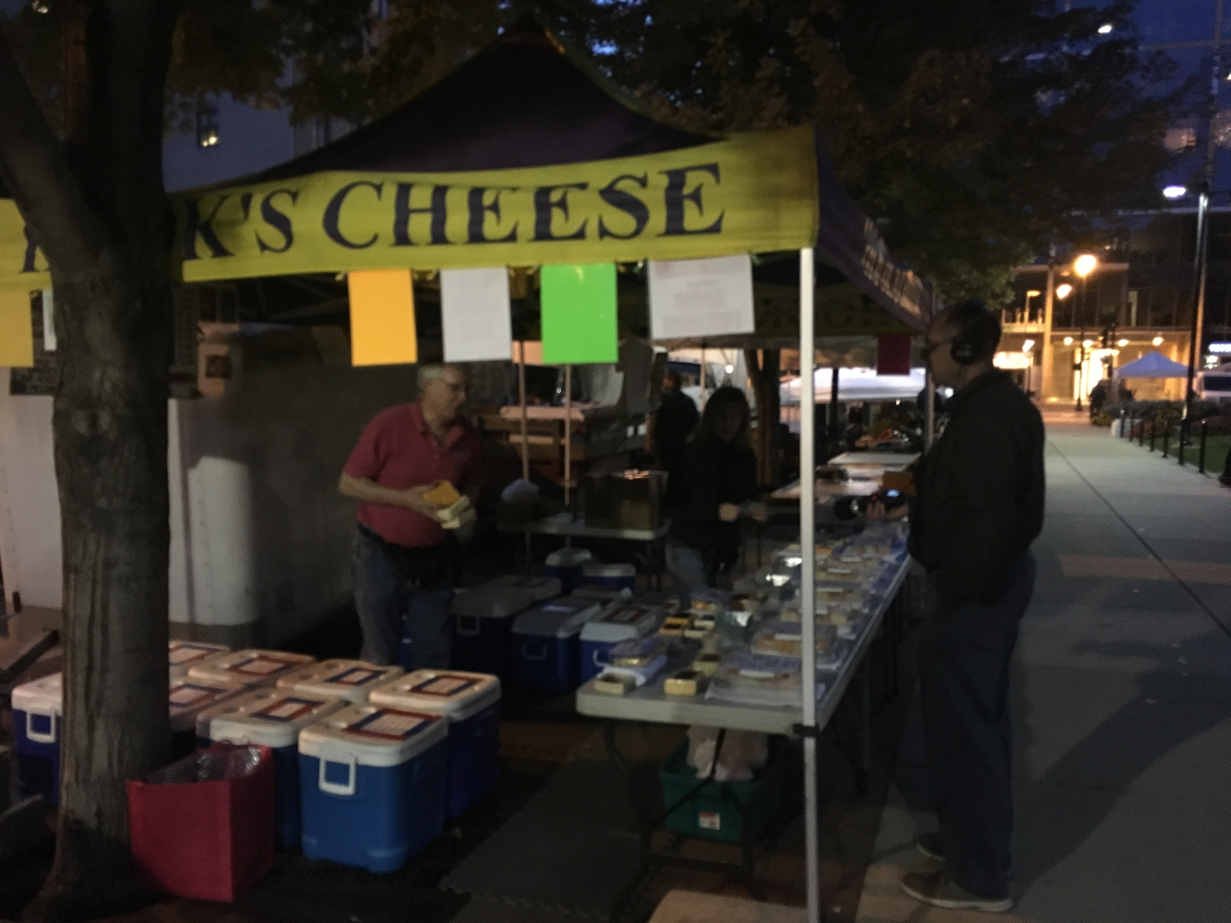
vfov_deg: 48.2
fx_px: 1031
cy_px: 462
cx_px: 616
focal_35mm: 29
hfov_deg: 61.7
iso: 400
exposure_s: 1/15
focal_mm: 4.15
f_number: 2.2
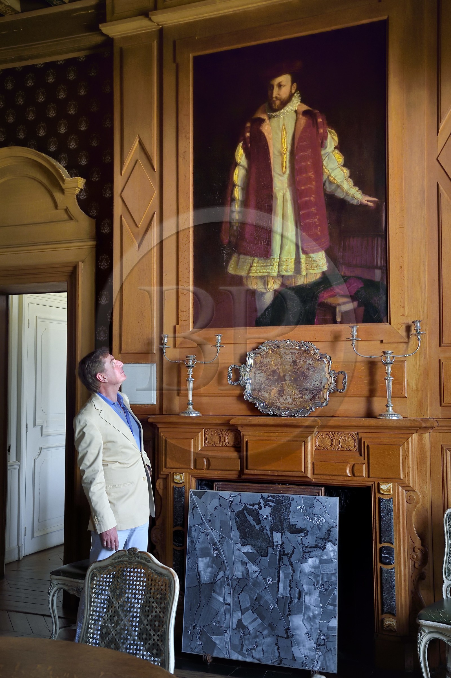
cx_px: 226
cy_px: 339
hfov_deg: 31.9
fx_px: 790
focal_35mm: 42
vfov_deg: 46.4
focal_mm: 42
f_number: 8
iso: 1600
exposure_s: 1/50
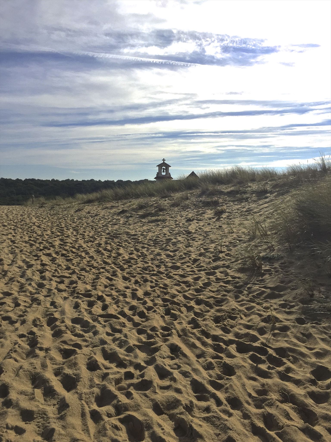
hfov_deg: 48.2
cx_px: 166
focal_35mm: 29
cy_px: 221
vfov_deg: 61.7
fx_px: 370
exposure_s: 1/9901
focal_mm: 4.15
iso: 32
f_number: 2.2
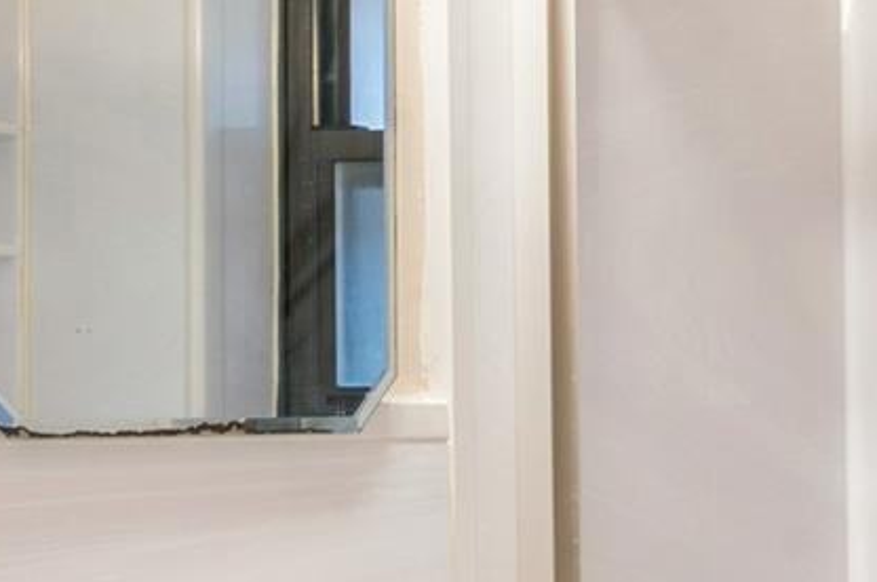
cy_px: 588
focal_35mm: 69
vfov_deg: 19.1
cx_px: 1223
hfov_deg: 24.4
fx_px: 1678
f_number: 11
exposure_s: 1/2
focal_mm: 14
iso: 200
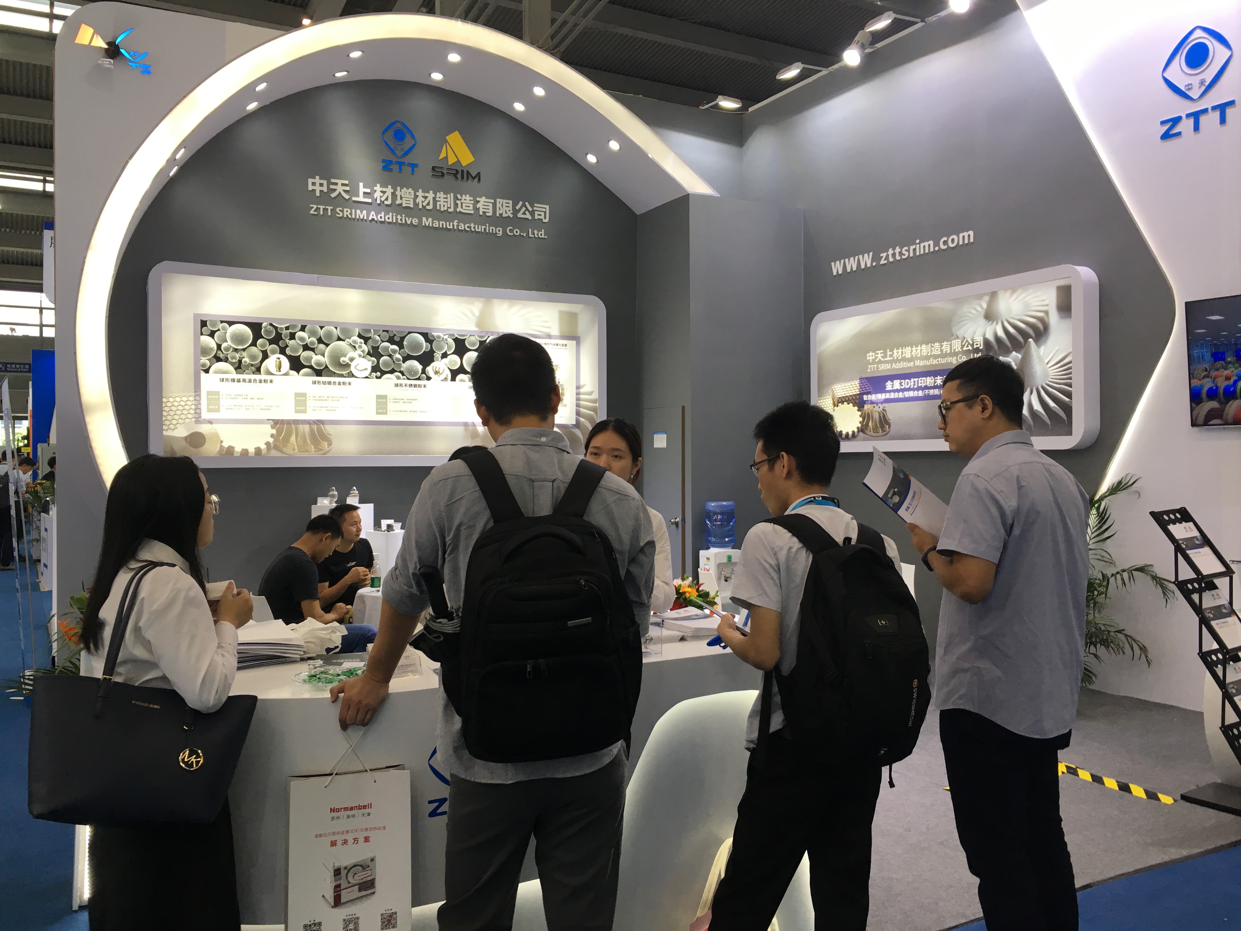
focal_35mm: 29
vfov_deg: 48.2
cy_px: 466
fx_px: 1040
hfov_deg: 61.7
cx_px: 620
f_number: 2.2
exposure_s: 1/33
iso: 25
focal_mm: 4.15
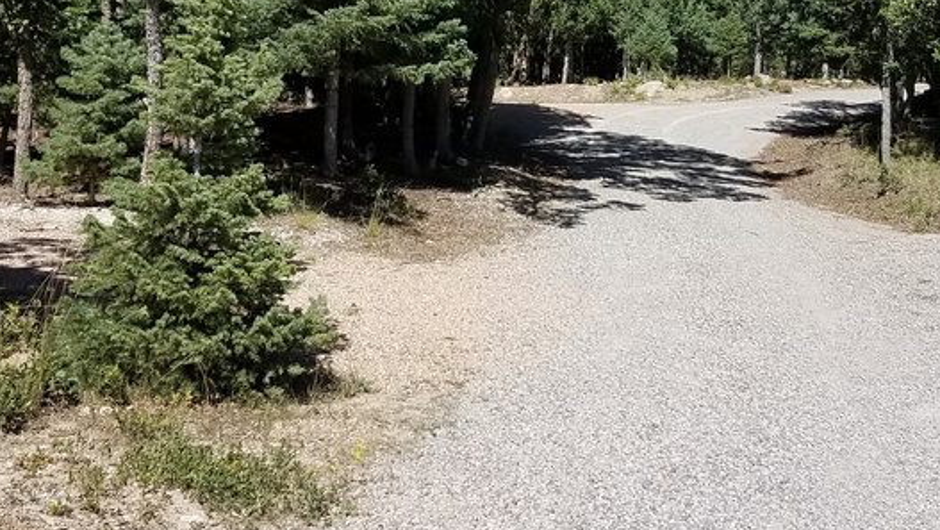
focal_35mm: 55
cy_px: 36
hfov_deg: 37.6
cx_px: 585
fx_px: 1372
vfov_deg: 21.3
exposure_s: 1/2248
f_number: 1.7
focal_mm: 4.2
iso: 40
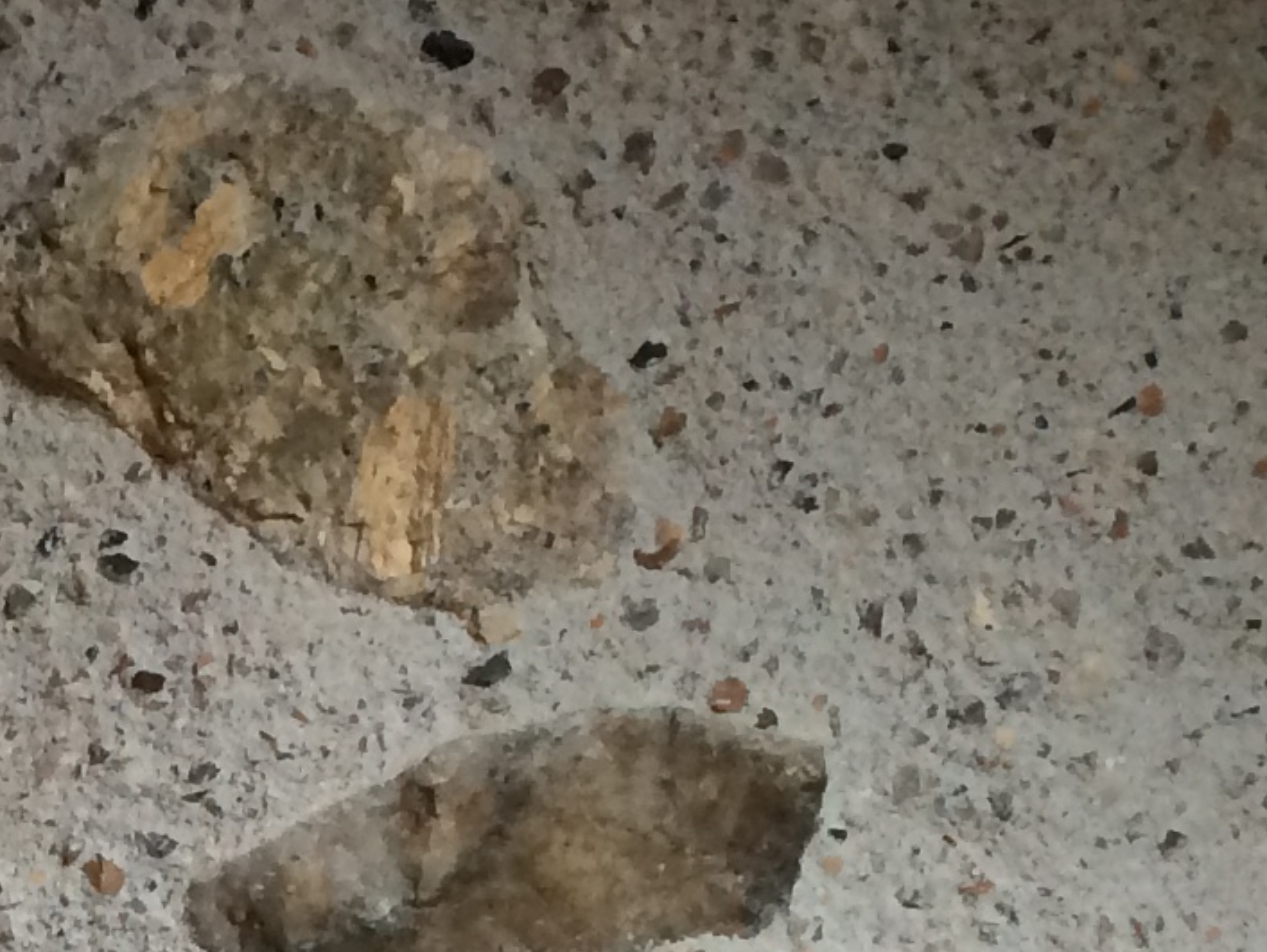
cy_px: 2049
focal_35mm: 134
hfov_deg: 13.9
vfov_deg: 10.1
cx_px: -549
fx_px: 4906
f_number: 2.2
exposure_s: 1/33
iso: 125
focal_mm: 4.15
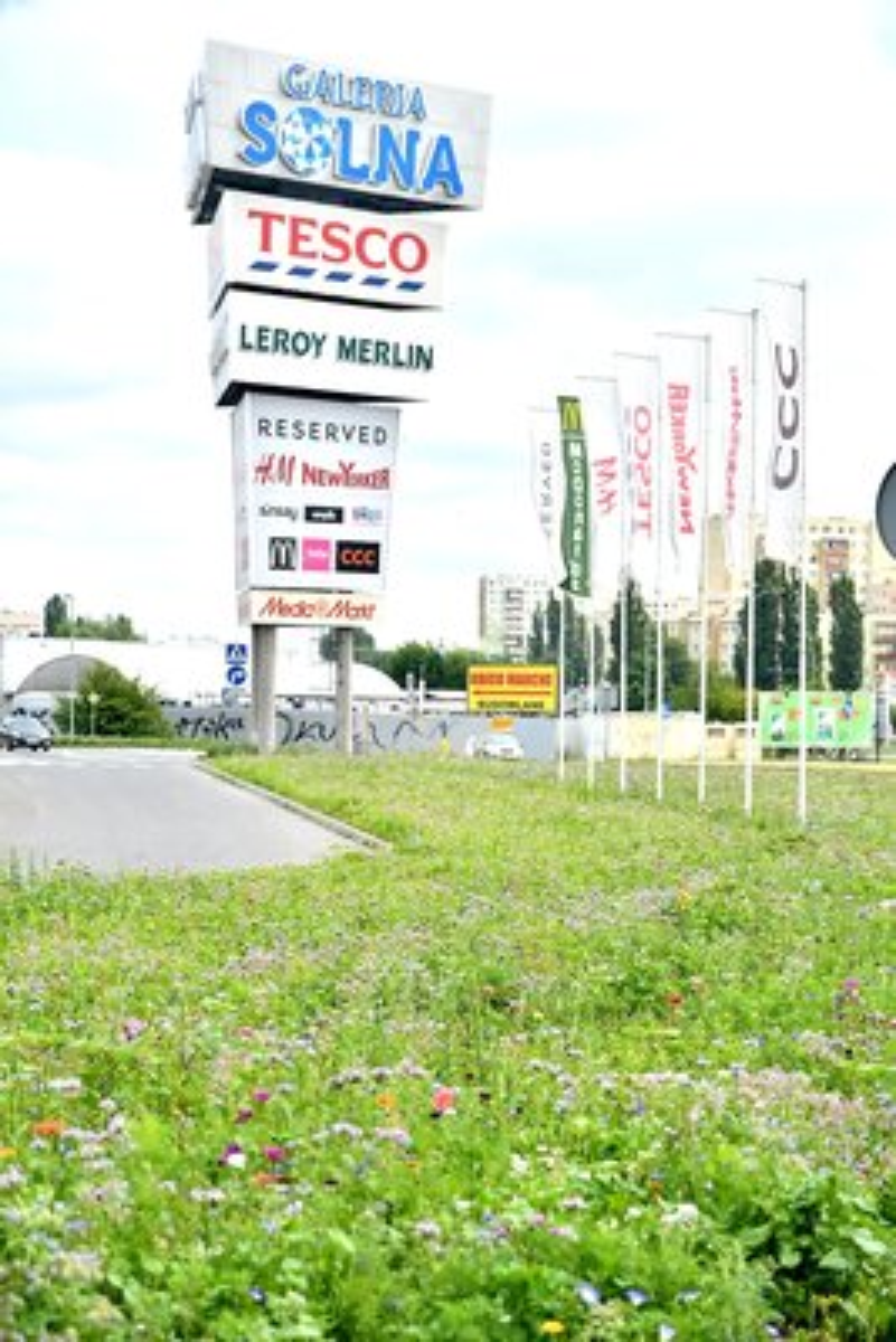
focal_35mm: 75
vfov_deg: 27.0
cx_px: 448
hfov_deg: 18.2
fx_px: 2797
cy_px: 671
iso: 100
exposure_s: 1/1250
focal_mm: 50
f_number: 2.8
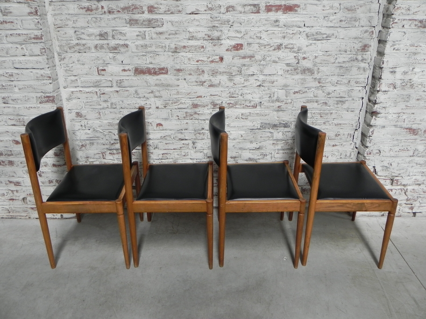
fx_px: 357
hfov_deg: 61.7
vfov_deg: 48.2
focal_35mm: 29
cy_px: 160
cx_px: 213
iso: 180
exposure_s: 1/30
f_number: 2.8
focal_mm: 5.2
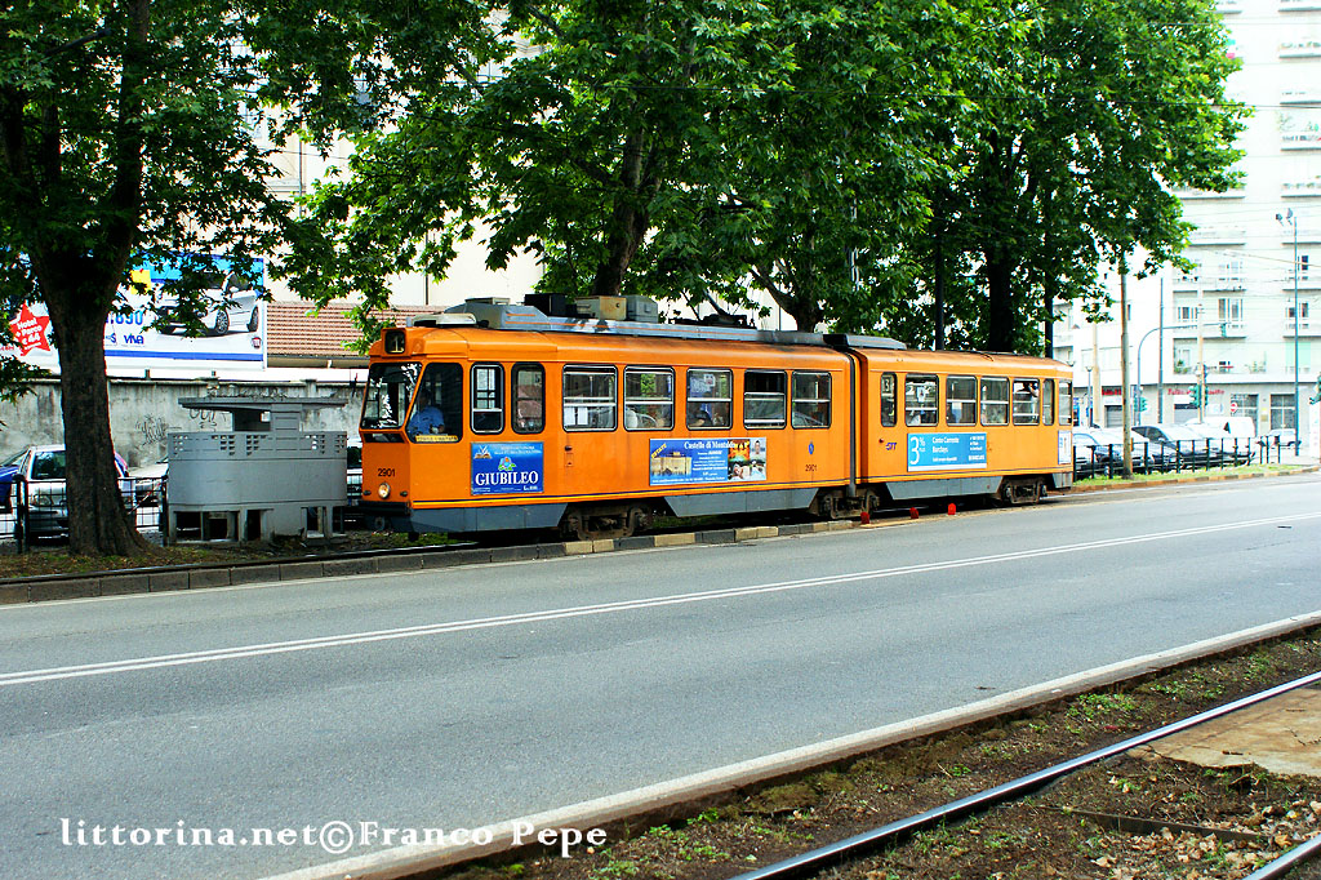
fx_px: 1541
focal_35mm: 42
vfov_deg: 31.9
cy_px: 440
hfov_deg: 46.4
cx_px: 660
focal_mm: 28
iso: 400
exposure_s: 1/320
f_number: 4
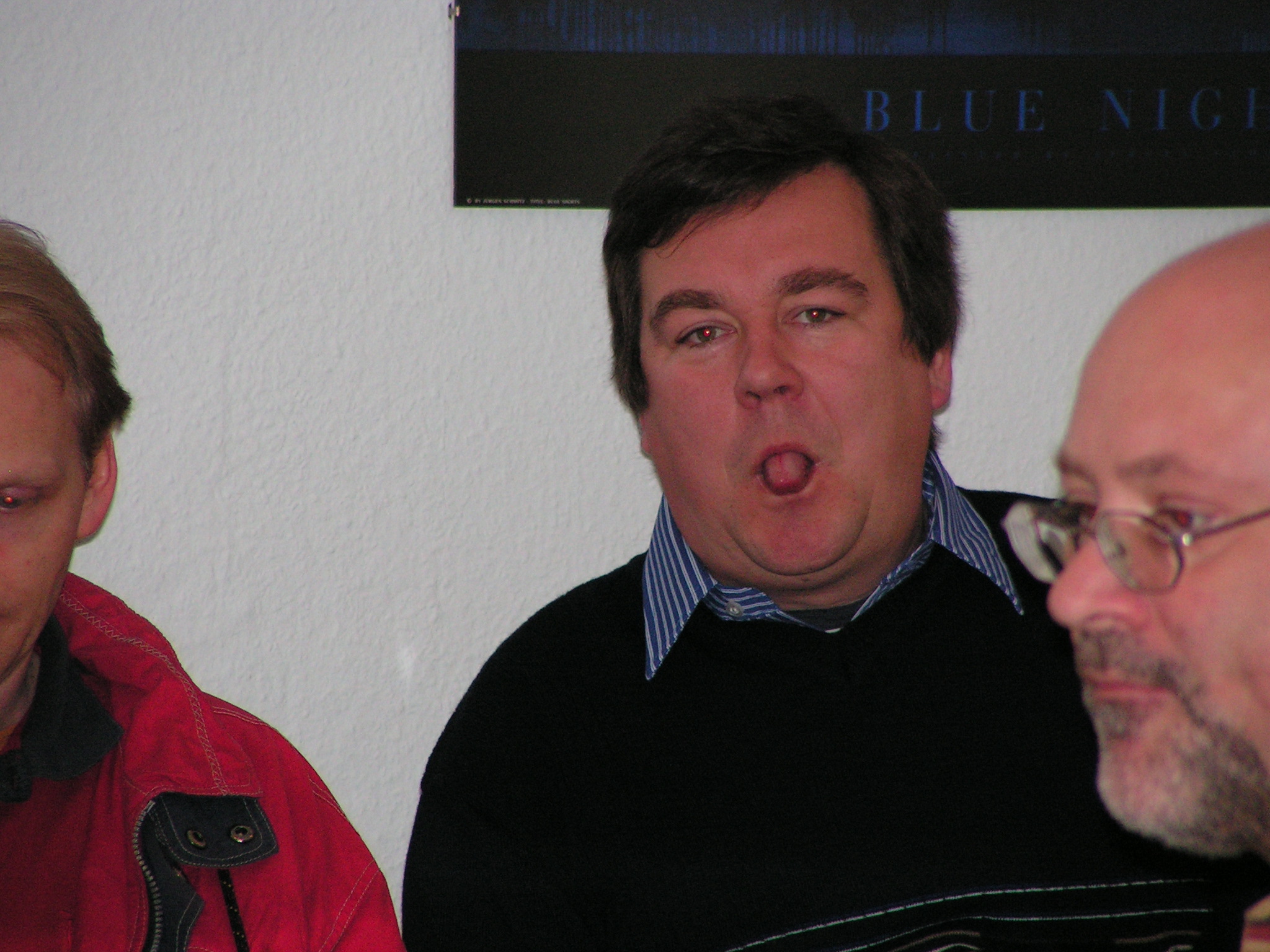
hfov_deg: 6.8
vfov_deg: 5.1
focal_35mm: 290
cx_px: 635
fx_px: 10640
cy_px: 476
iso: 200
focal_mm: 48
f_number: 3.2
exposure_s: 1/320
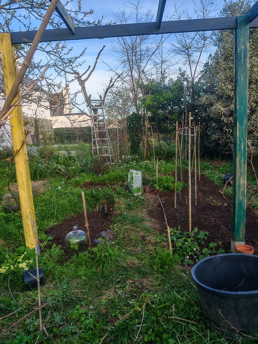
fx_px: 239
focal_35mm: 24
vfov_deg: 71.6
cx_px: 129
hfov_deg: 56.8
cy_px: 172
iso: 100
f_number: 2
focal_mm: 6.83
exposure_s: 1/2300
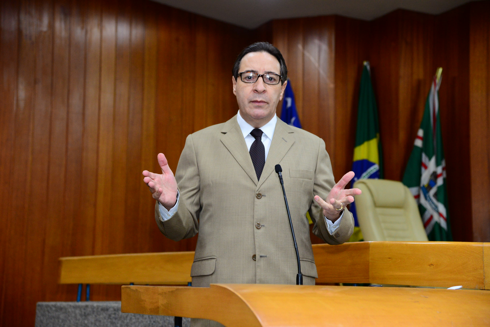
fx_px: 899
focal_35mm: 66
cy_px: 164
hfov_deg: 30.5
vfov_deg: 20.6
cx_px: 245
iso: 2000
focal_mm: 66
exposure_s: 1/80
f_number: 4.5
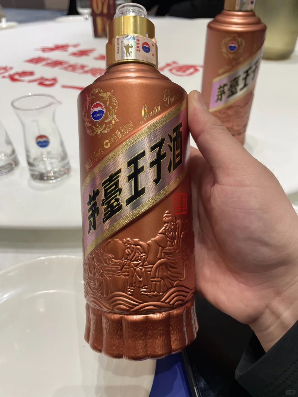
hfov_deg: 53.1
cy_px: 198
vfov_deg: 67.3
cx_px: 149
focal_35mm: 26
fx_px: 298
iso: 100
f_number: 1.6
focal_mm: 4.2
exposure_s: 1/100
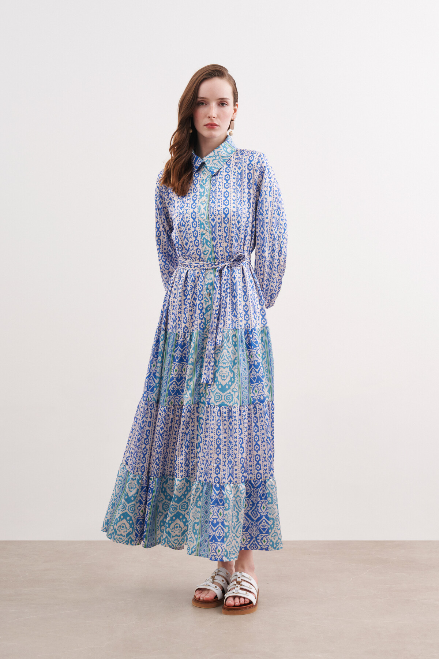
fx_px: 1043
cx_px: 220
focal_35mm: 57
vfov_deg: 35.1
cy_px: 330
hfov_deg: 23.8
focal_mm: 57
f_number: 11
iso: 400
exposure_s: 1/160
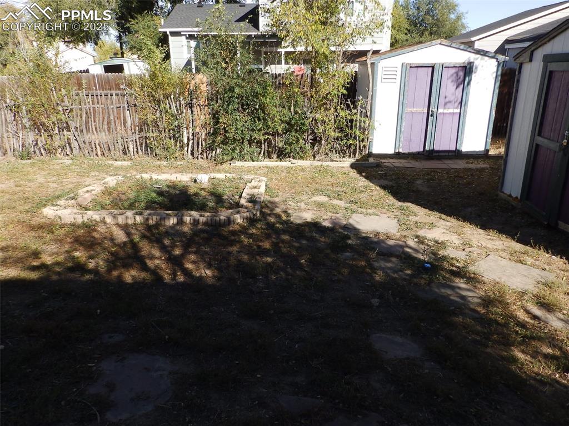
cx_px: 284
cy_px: 213
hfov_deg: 69.4
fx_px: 411
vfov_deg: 54.8
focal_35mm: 25
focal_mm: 4.6
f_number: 4.5
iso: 80
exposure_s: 1/320
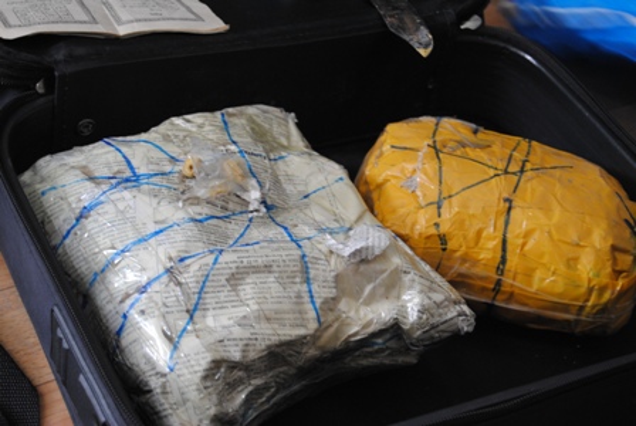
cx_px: 318
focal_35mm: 82
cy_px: 213
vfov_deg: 16.6
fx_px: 1459
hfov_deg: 24.6
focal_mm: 55
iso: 400
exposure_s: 1/20
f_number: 5.6
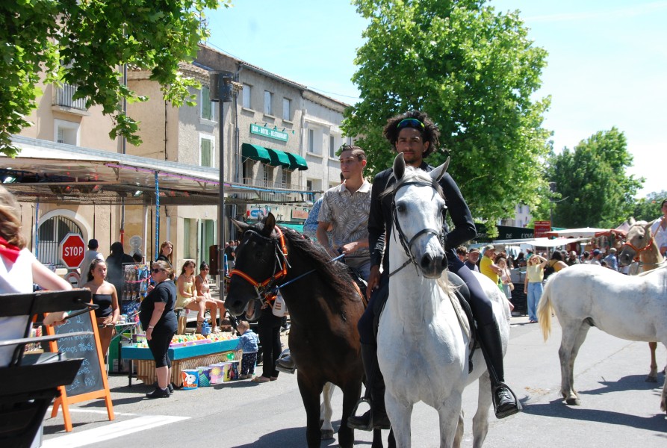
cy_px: 224
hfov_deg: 37.8
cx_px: 334
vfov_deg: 25.9
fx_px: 975
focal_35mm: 52
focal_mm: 35
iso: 400
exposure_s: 1/320
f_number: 9
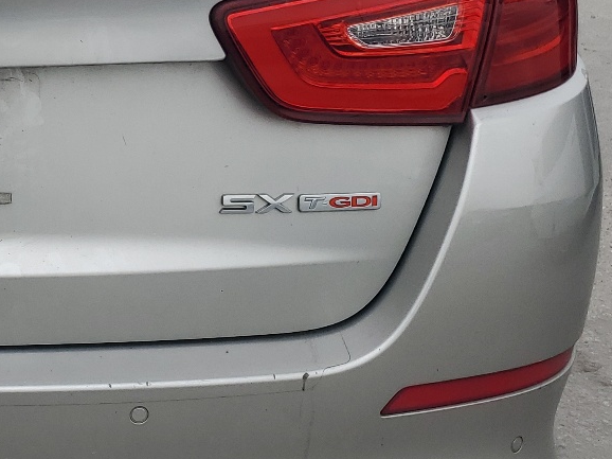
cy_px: 184
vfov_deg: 20.4
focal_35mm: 72
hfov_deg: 24.6
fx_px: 1272
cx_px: -114
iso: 50
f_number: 1.5
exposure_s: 1/1250
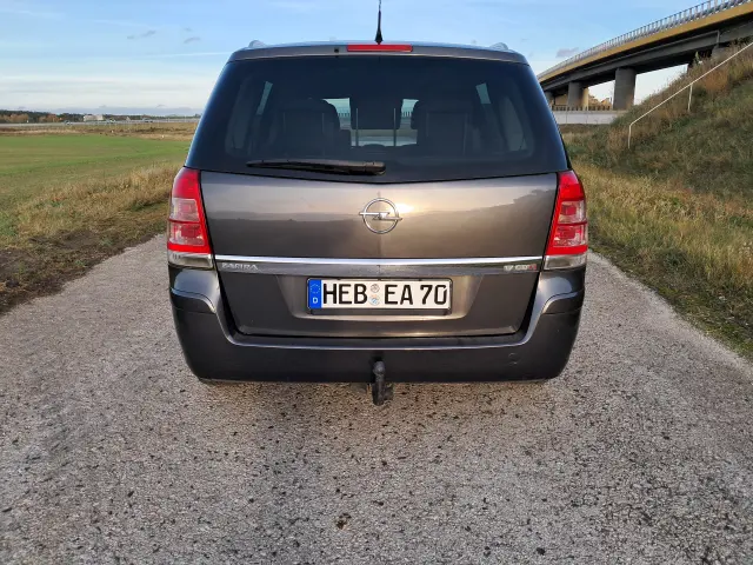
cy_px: 282
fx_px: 587
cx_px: 376
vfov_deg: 51.4
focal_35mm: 27
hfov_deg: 65.3
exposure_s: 1/161
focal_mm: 4
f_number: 1.8
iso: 50
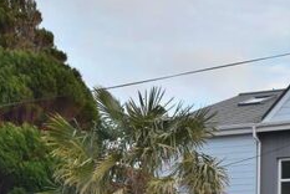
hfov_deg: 21.0
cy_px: 238
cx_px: 350
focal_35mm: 90
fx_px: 726
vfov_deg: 14.7
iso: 400
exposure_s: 1/250
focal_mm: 20
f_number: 8
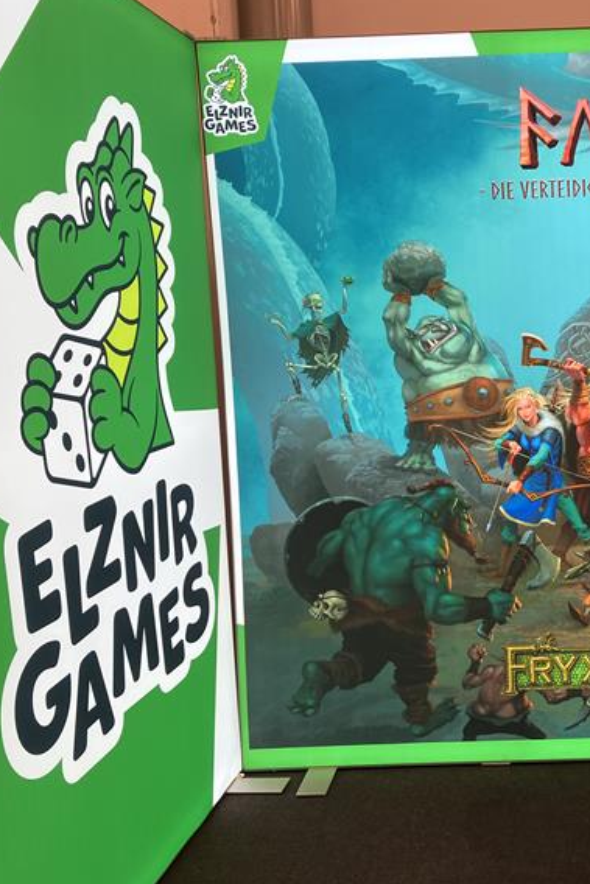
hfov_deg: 31.2
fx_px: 1007
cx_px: 526
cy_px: 433
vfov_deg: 47.4
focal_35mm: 41
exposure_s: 1/100
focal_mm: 3.99
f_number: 1.8
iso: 50
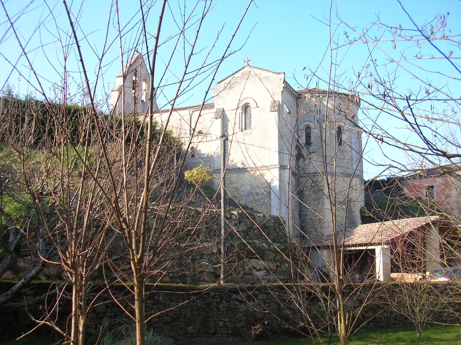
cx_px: 230
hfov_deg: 50.2
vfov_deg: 38.6
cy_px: 172
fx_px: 492
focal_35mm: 37
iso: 50
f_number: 2.9
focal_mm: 6.2
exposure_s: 1/283
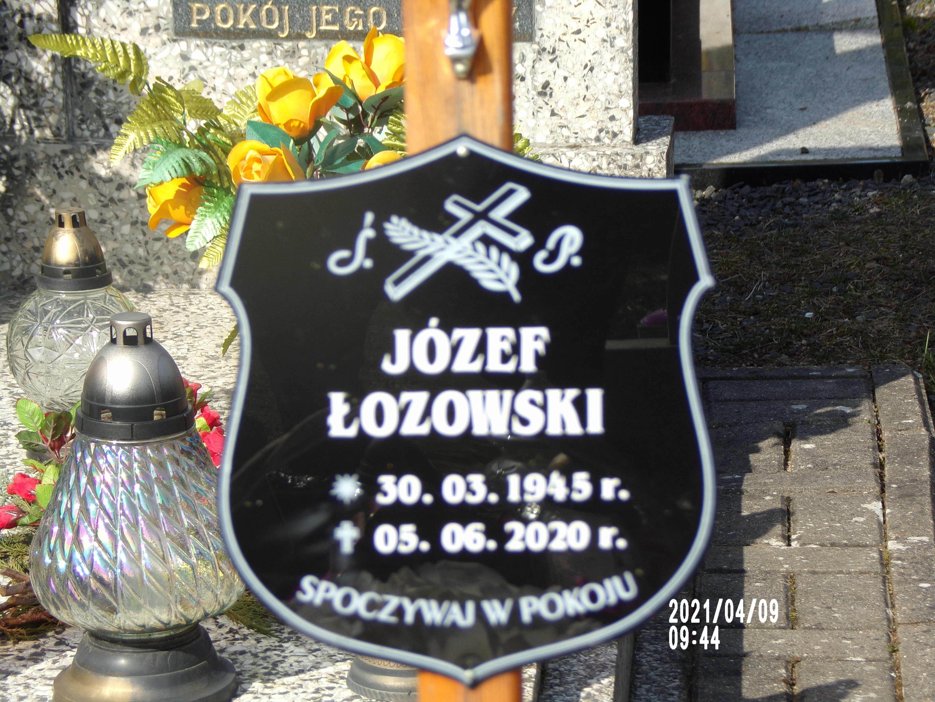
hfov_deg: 11.3
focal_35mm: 175
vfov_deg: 8.5
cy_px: 351
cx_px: 468
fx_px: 4727
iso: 80
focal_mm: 31.3
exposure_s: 1/400
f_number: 5
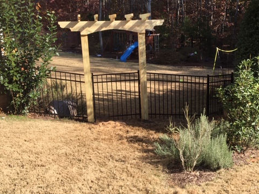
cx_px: 133
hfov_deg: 47.9
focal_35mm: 39
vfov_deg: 36.7
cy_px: 78
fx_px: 292
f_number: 2.2
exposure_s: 1/725
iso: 25
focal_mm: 4.15
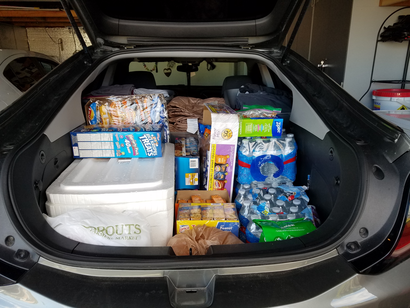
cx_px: 205
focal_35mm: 26
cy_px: 154
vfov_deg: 53.1
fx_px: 308
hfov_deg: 67.3
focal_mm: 4.2
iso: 50
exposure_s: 1/151
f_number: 1.7
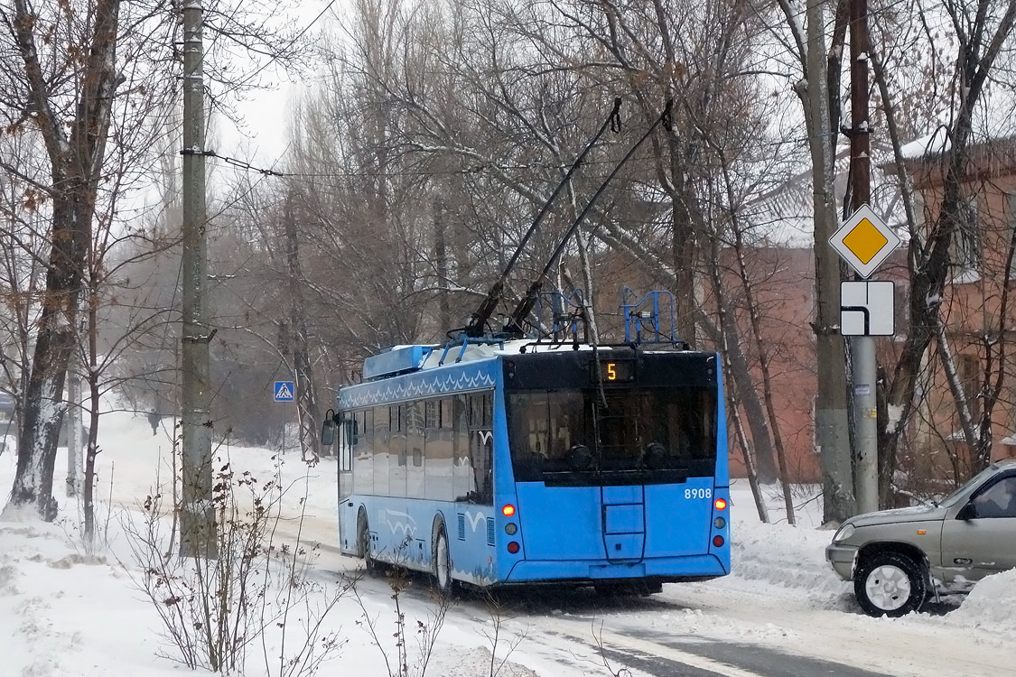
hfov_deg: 31.4
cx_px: 512
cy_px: 338
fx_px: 1806
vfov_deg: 21.2
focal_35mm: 64
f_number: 3.5
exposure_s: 1/500
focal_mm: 22.25
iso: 500
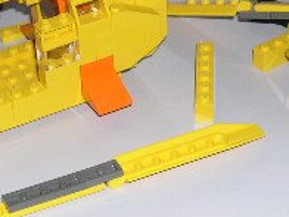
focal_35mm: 124
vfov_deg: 11.9
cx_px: 187
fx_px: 1035
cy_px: 92
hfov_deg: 15.9
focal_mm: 8
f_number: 2.8
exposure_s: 1/60
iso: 100
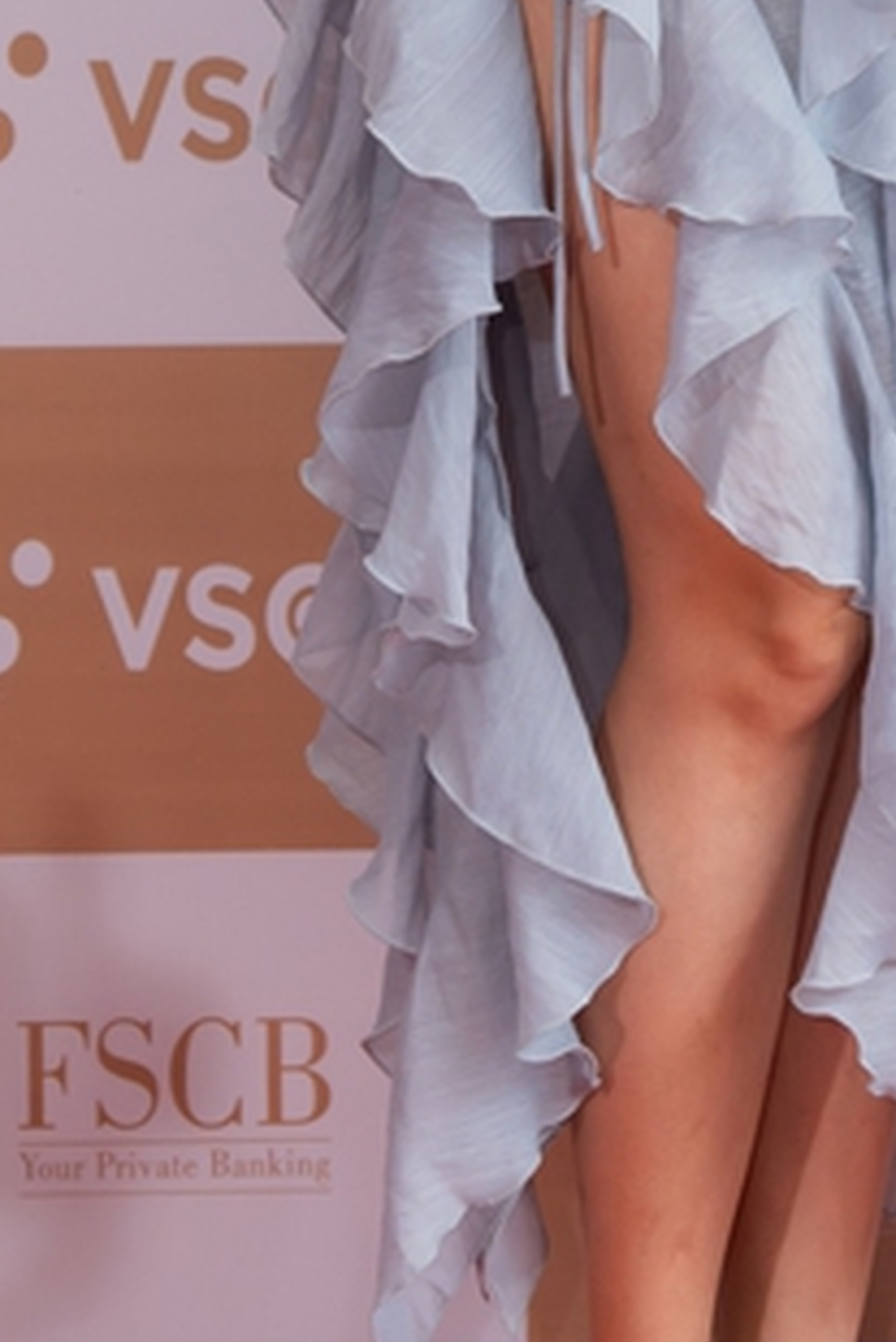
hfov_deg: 6.6
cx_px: 1117
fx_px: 7685
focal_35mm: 206
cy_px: -437
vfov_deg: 9.8
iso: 250
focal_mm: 49.5
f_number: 3.2
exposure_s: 1/160
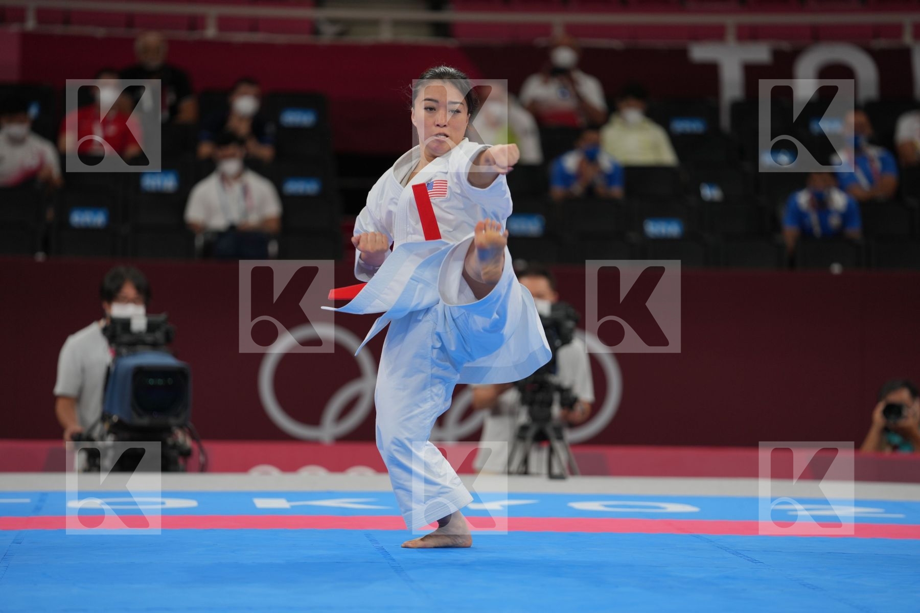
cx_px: 460
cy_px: 306
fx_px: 5111
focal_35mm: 200
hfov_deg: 10.3
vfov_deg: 6.9
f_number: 2.8
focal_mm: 200
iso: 250
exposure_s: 1/500
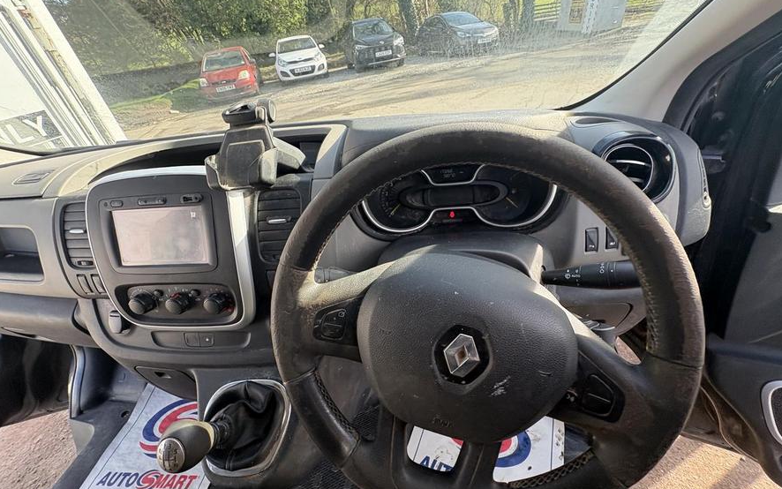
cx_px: 392
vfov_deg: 74.7
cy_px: 229
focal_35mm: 15
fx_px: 320
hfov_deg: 101.5
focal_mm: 2.22
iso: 100
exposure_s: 1/135
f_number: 2.2
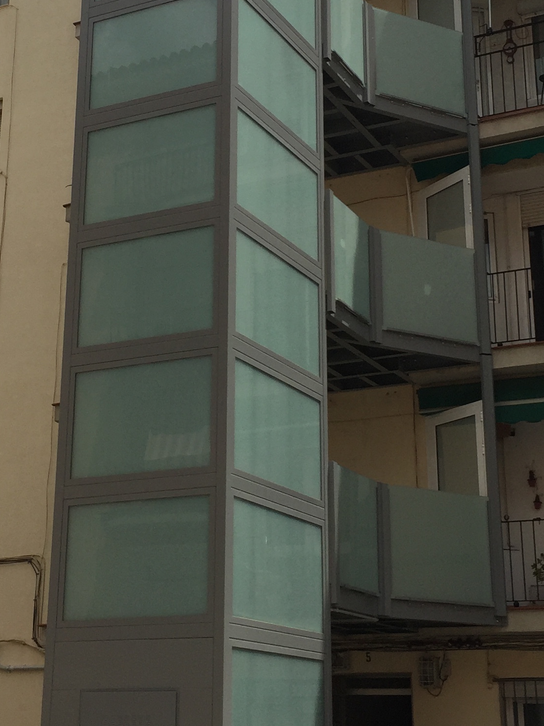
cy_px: 239
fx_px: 1341
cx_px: 217
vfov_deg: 30.0
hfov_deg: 22.9
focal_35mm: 64
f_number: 2.2
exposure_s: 1/4405
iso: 32
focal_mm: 4.15
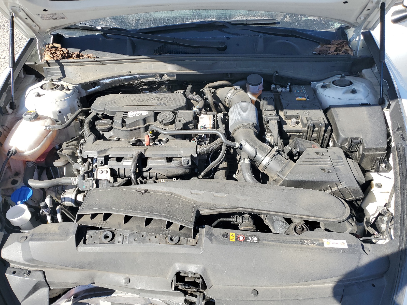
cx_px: 204
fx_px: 306
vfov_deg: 53.1
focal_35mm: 26
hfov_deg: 67.3
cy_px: 152
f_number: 1.5
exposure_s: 1/1250
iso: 50
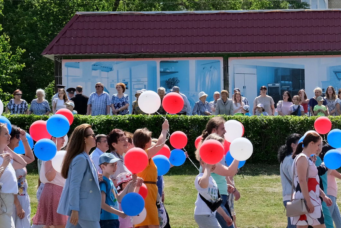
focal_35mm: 104
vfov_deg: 13.2
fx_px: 985
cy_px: 119
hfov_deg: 19.1
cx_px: 340
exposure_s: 1/750
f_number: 5.6
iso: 320
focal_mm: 28.9
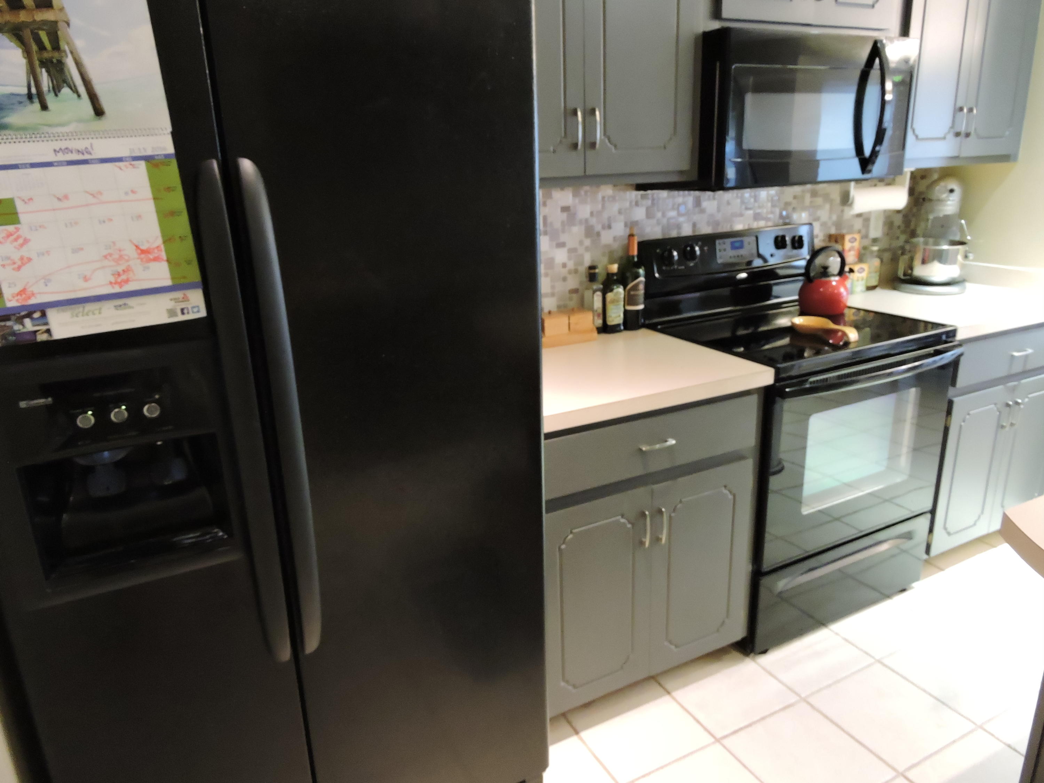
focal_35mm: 24
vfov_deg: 56.8
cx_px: 522
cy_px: 392
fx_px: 724
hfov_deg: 71.6
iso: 900
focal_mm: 4.3
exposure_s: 1/15
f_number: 3.3
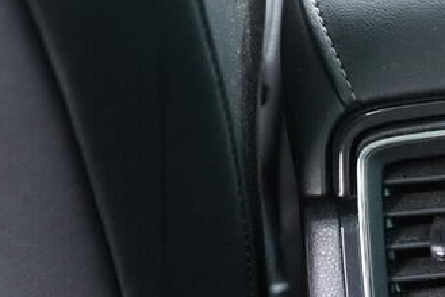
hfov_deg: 17.2
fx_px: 1386
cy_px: 318
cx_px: 569
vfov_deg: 12.1
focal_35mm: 112
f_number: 2.8
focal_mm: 24
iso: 1600
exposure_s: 1/40
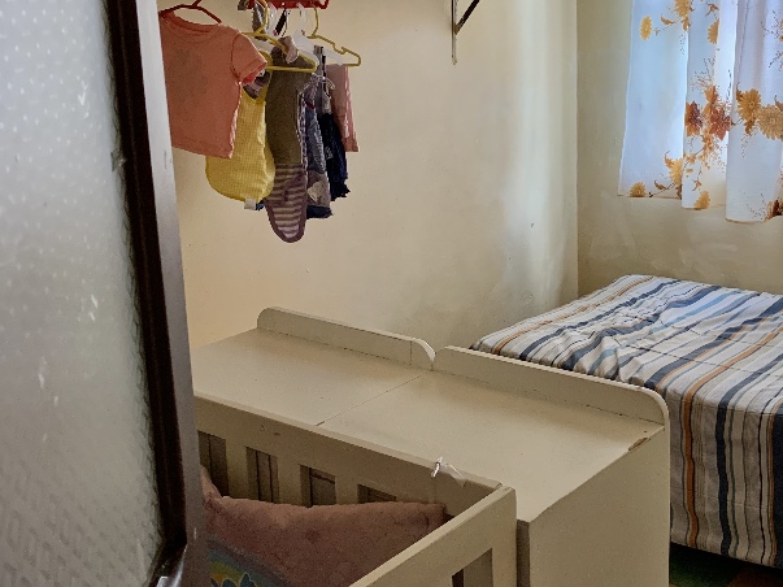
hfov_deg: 40.9
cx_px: 505
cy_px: 230
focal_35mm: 46
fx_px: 1040
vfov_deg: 31.4
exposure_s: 1/60
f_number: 1.8
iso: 125
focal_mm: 4.25
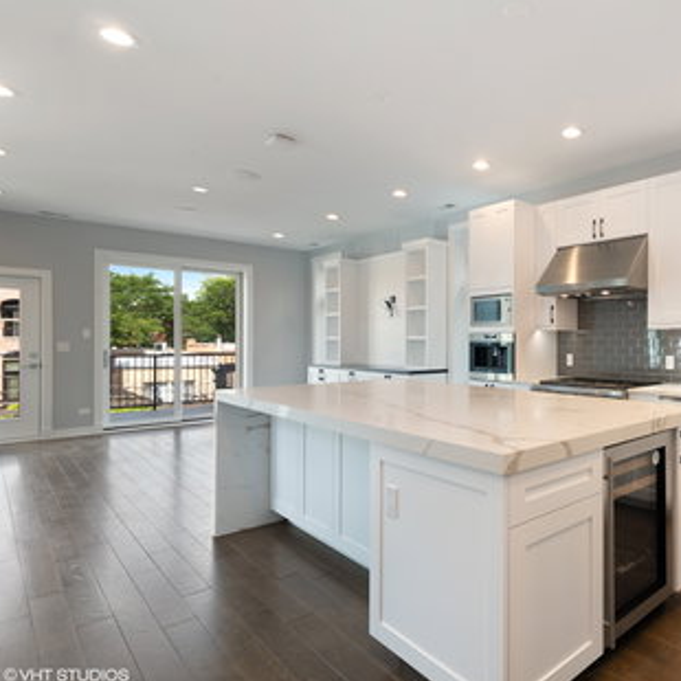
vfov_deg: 72.1
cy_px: 334
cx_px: 524
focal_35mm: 21
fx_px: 467
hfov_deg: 66.8
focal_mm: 16
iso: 200
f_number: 8
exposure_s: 1/6
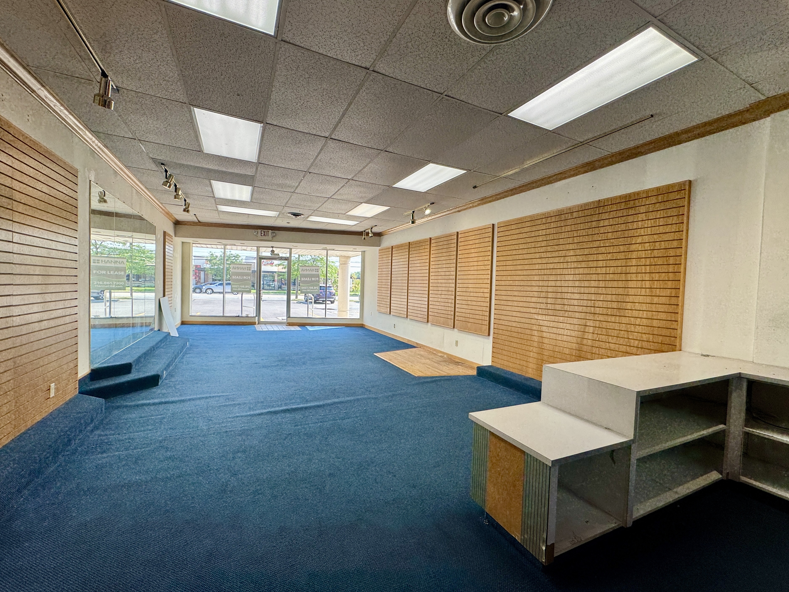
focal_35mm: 15
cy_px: 298
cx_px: 410
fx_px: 342
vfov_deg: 81.7
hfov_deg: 98.1
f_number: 2.2
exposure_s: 1/120
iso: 40
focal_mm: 2.22
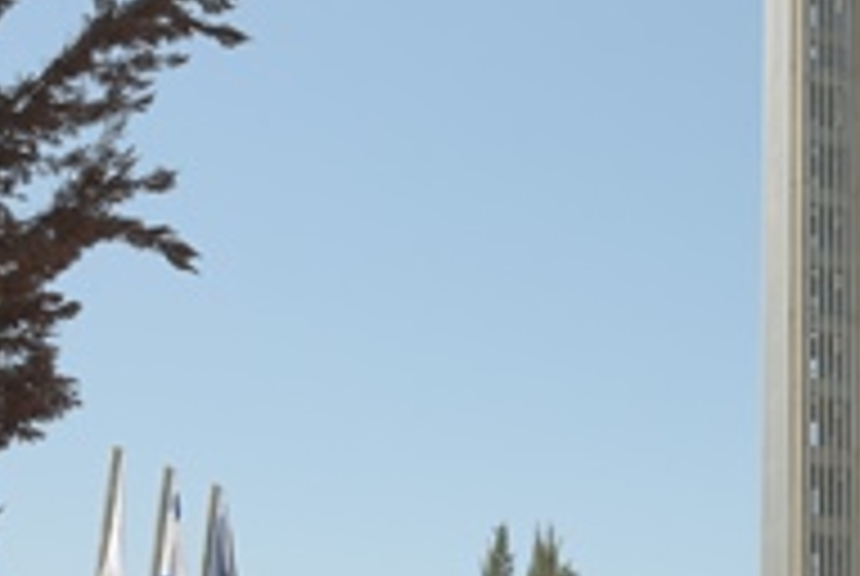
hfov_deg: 25.9
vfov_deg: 18.2
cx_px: 810
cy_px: 398
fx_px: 1794
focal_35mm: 75
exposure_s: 1/200
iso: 1000
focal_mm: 32
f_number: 18
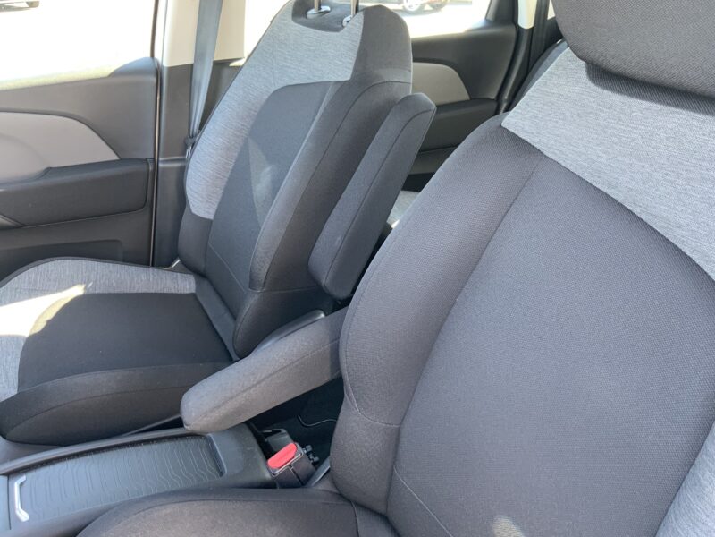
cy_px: 268
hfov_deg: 61.7
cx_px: 358
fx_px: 599
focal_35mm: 29
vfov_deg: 48.2
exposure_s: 1/60
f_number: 1.8
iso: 100
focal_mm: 3
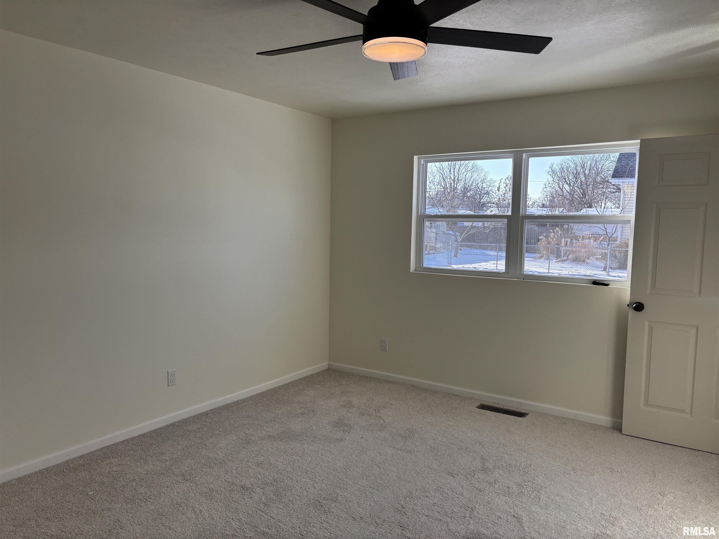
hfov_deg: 67.3
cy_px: 270
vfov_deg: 53.1
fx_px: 540
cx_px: 360
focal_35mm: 26
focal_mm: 5.96
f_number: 1.6
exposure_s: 1/505
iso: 50
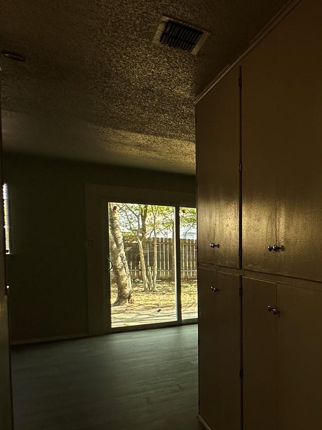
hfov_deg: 30.4
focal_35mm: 31
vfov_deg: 57.7
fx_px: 384
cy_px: 266
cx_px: 460
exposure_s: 1/117
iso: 40
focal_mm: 2.22
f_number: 2.2
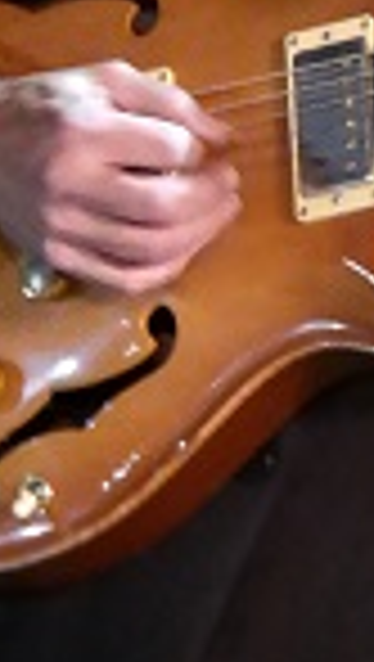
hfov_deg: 1.5
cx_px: 802
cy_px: 205
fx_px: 14187
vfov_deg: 2.7
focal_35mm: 807
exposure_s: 1/20
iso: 3200
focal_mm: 89
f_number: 5
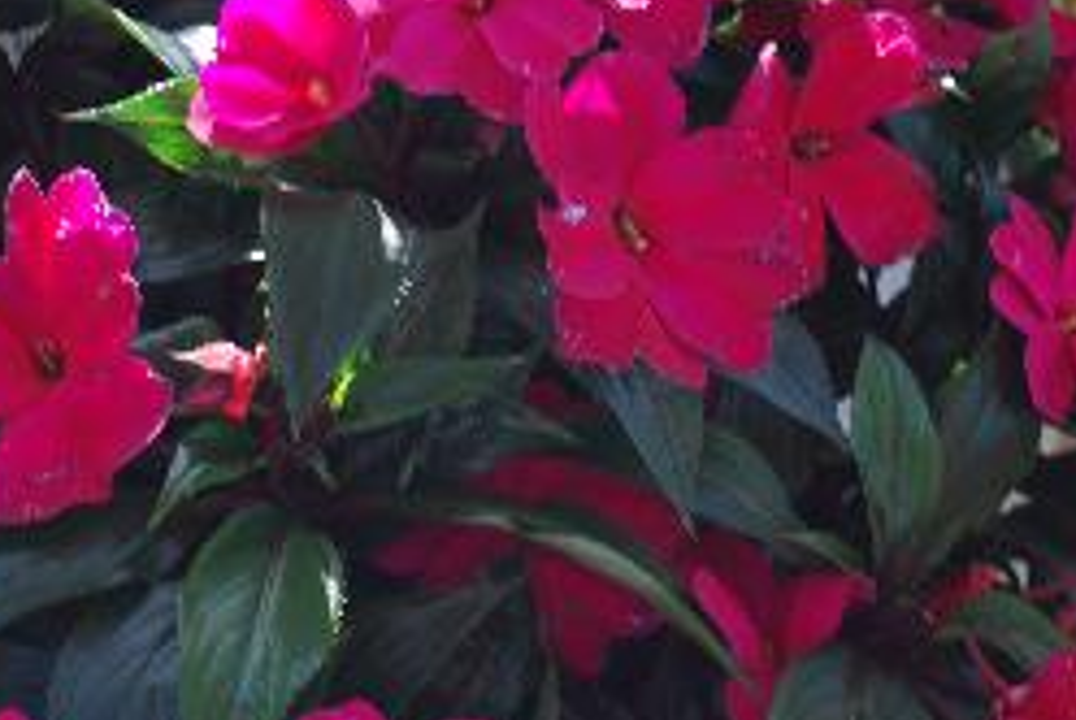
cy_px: 221
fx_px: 2603
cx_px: 390
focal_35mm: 87
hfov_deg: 23.3
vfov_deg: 15.7
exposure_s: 1/60
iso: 200
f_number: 8
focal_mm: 36
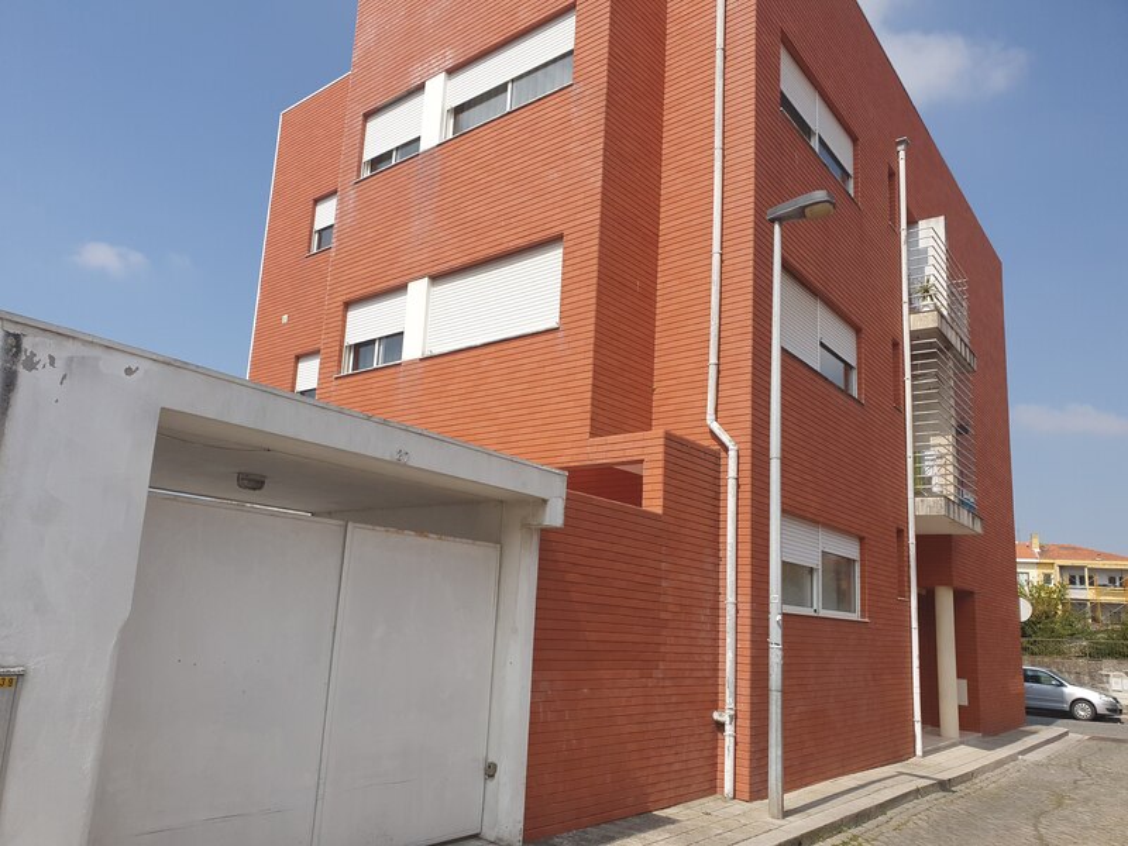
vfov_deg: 53.1
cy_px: 423
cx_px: 564
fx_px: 847
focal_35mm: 26
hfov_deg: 67.3
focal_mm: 4.32
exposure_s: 1/1965
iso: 50
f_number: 2.4
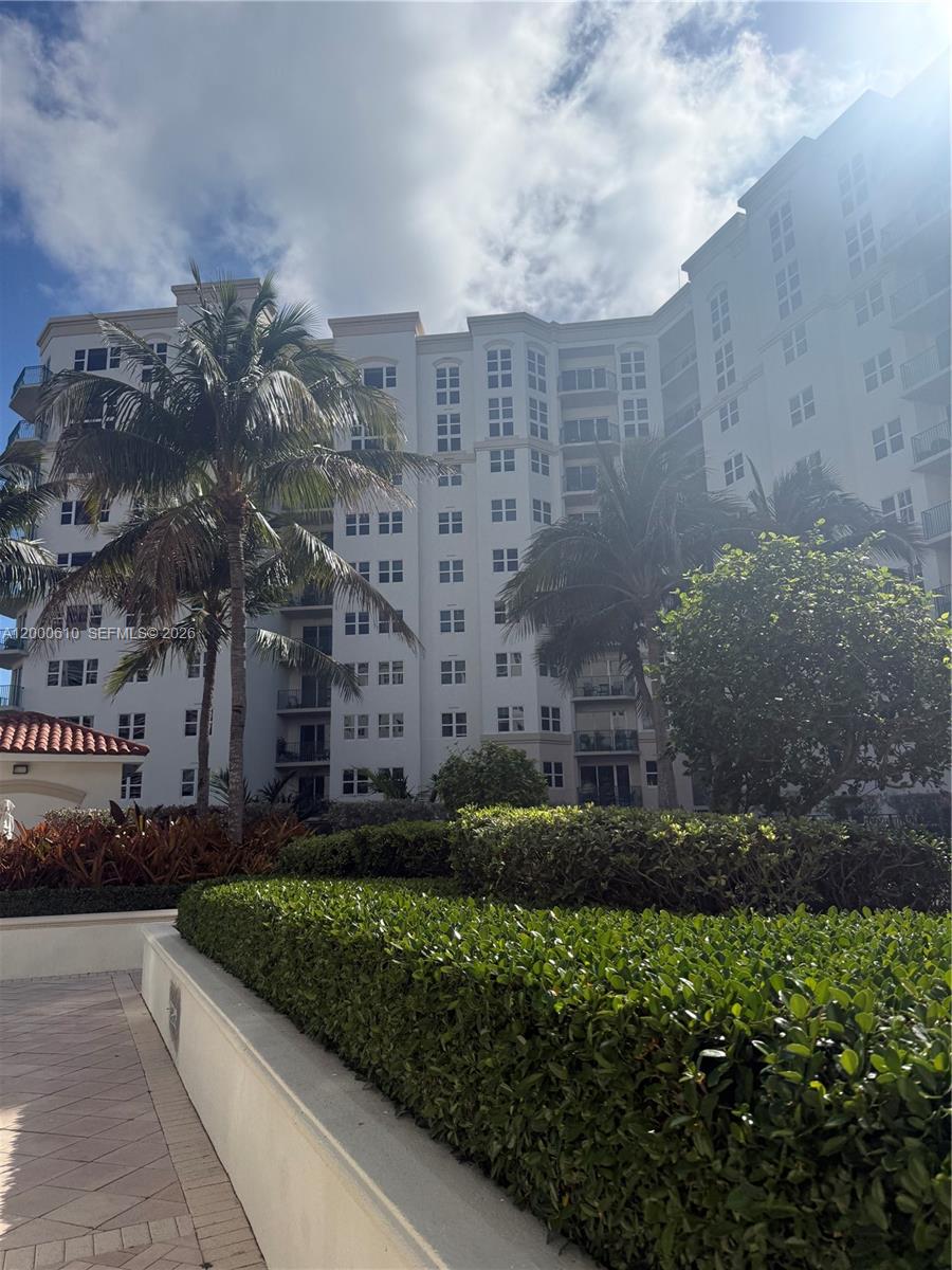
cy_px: 635
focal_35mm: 24
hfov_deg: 56.8
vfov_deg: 71.6
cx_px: 476
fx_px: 880
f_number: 1.78
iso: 100
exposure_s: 1/11905
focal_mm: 6.76
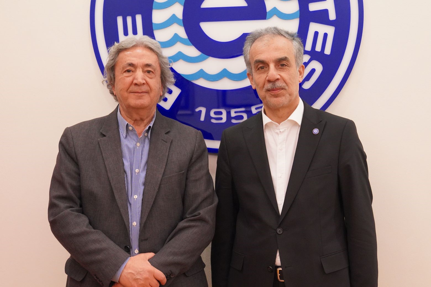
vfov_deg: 17.9
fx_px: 910
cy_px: 144
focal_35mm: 76
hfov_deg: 26.7
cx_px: 216
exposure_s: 1/160
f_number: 4
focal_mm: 51
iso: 4000
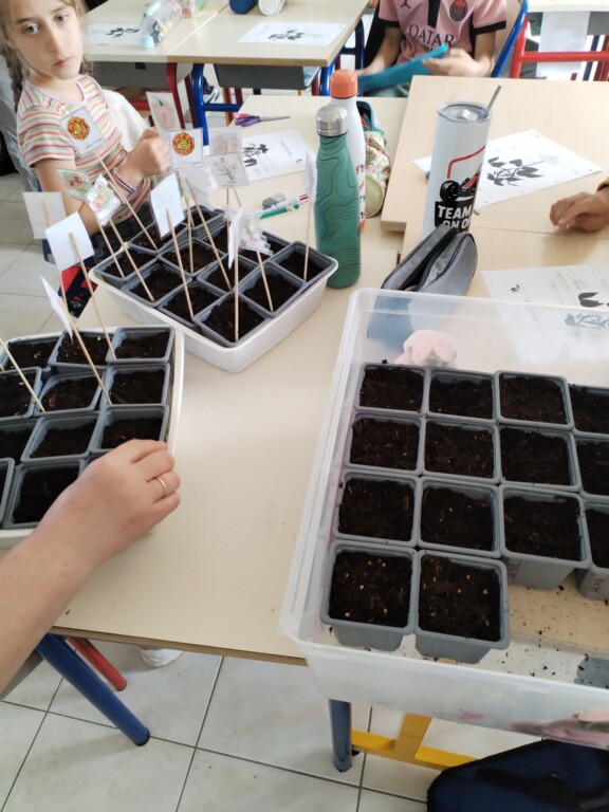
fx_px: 680
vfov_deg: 61.7
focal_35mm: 29
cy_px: 406
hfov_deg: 48.2
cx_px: 304
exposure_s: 1/50
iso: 349
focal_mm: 4.75
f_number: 1.8
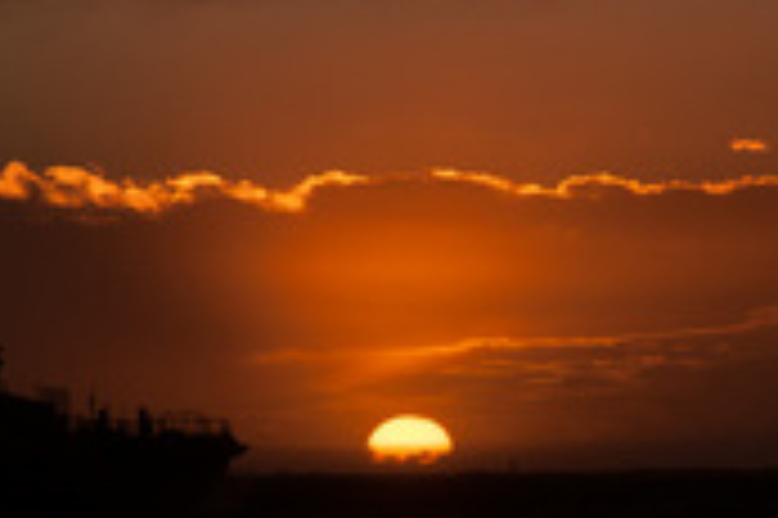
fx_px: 9053
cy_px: 414
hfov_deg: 4.9
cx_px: 468
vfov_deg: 3.3
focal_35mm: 419
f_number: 8
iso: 200
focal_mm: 105
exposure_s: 1/1000
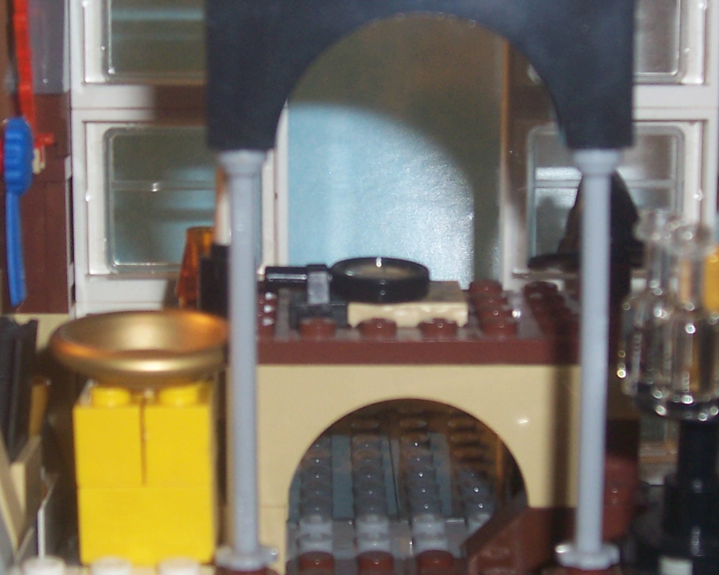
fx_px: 1809
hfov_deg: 22.5
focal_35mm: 85
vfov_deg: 18.0
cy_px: 221
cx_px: 367
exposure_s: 1/60
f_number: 3
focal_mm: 7
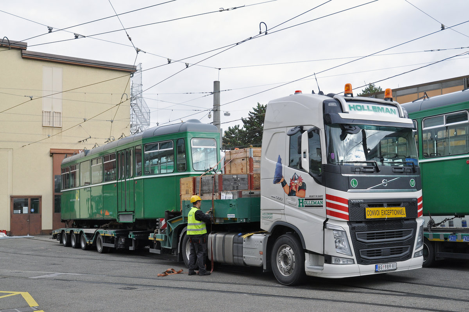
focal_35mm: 45
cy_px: 156
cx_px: 234
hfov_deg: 43.7
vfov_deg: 29.8
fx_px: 586
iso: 400
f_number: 8
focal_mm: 30
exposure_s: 1/250
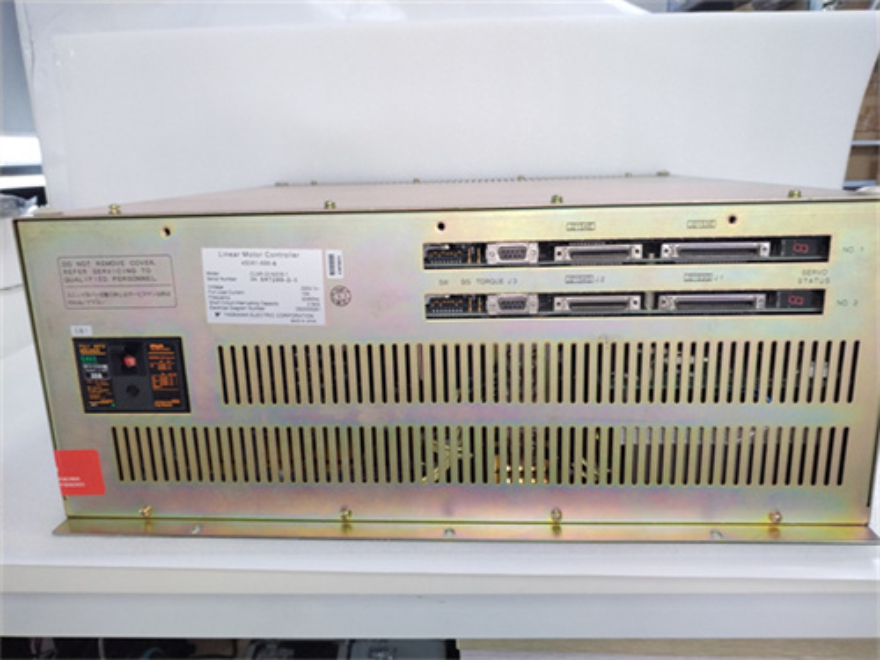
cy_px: 330
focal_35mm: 26
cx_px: 440
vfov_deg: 53.1
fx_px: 661
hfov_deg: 67.3
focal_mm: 4.75
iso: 400
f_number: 1.8
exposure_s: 1/33.3
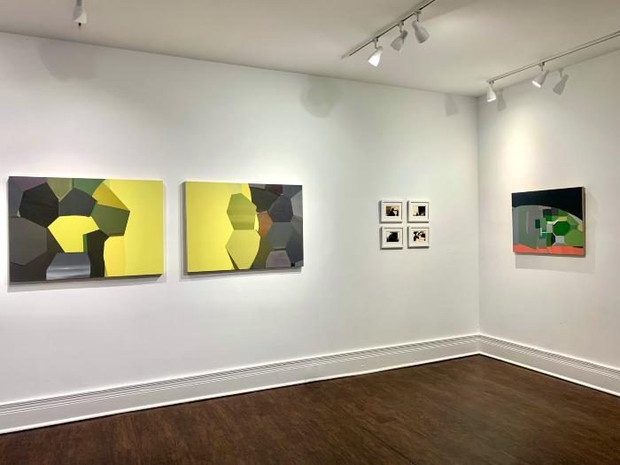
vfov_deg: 53.1
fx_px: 466
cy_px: 232
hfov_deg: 67.3
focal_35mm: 26
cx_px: 310
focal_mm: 4.25
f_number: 1.8
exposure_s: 1/60
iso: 64
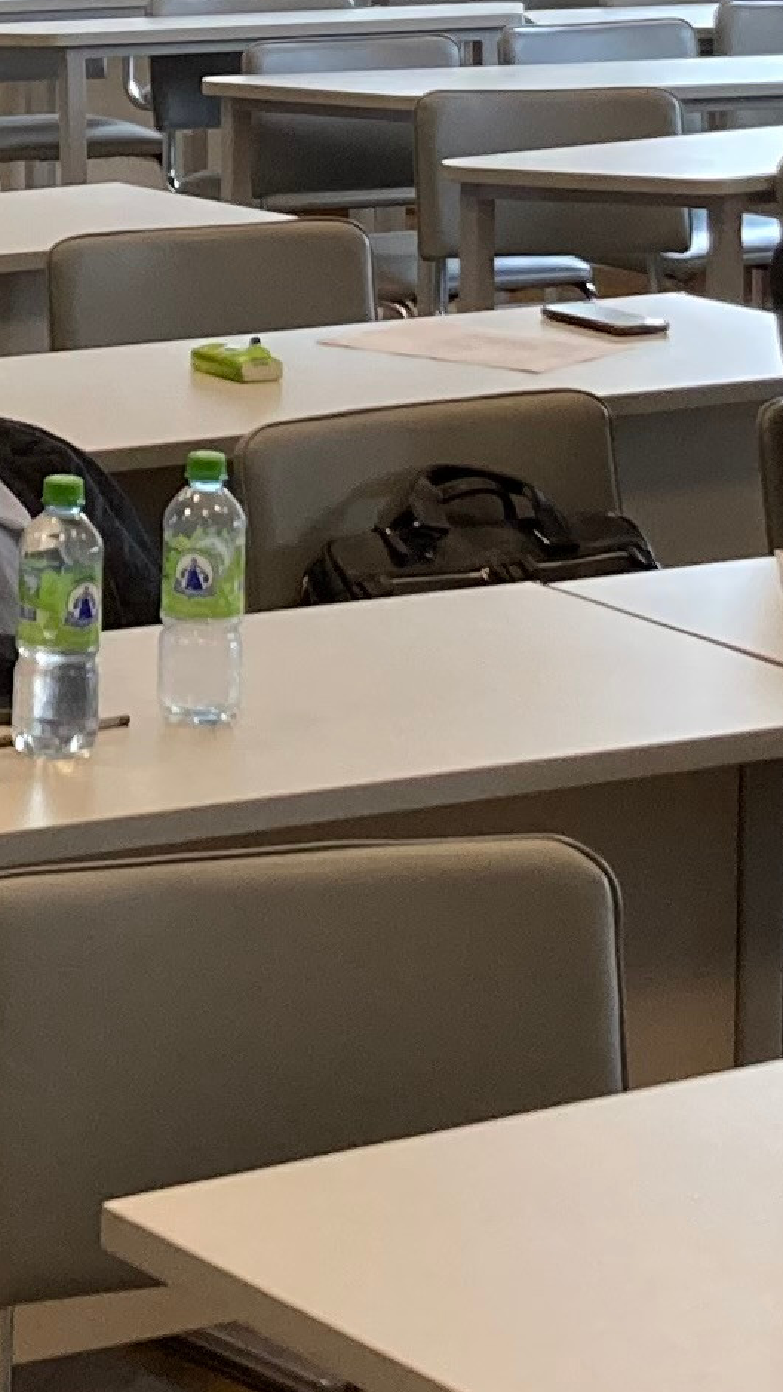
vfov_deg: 15.8
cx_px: -85
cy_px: -267
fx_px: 4837
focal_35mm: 131
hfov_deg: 9.2
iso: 100
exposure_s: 1/60
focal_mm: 3.99
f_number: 1.8
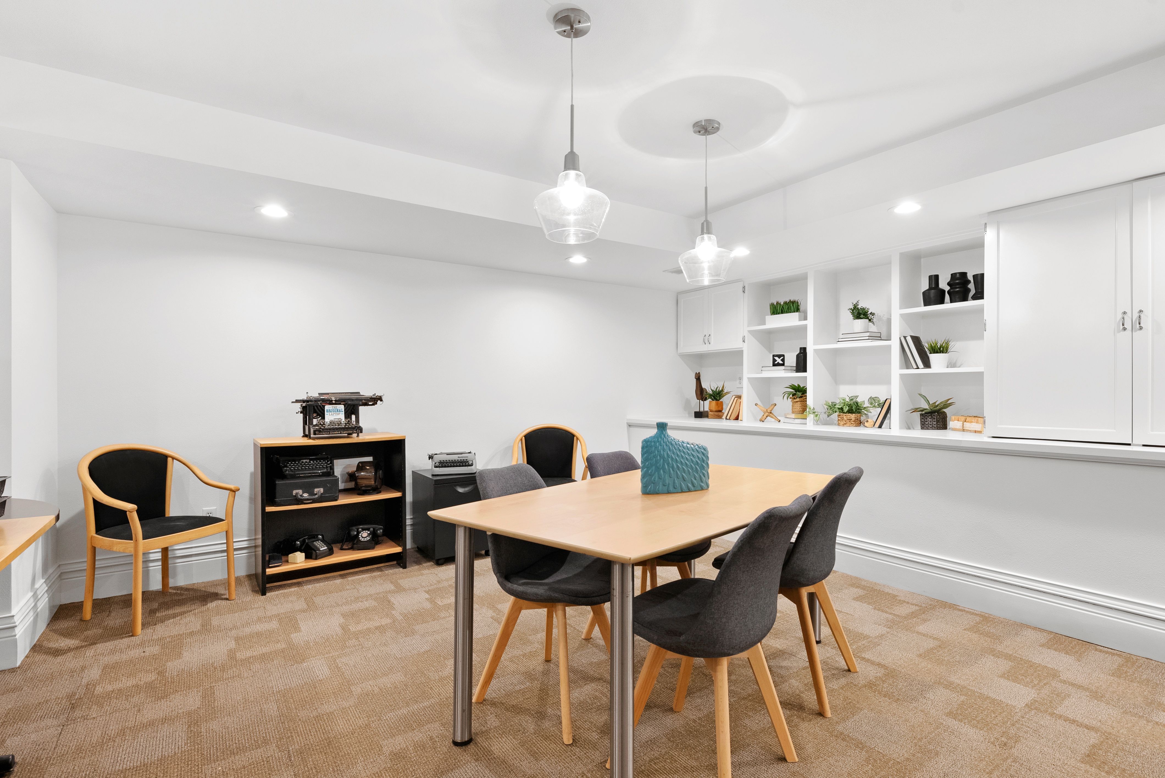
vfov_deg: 70.5
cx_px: 582
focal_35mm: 17
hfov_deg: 93.2
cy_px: 389
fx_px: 550
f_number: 8
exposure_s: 1/6
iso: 800
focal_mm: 17
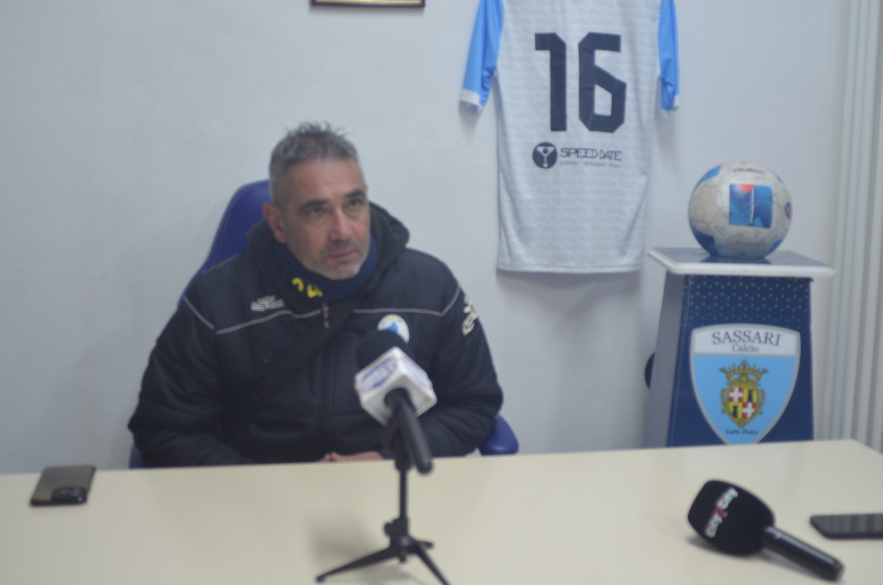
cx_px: 442
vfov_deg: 30.7
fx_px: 1065
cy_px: 292
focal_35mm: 44
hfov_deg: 45.0
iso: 640
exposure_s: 1/60
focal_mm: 29
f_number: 4
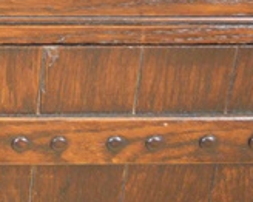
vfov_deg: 11.3
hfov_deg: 13.3
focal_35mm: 134
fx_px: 1003
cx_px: -162
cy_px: -31
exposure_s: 1/30
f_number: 4.2
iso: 1400
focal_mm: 26
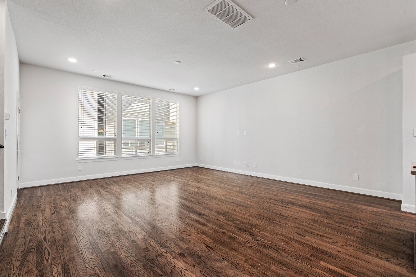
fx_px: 185
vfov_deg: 73.7
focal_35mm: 16
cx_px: 208
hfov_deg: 96.7
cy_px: 138
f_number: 9
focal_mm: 16
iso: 200
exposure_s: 1.3
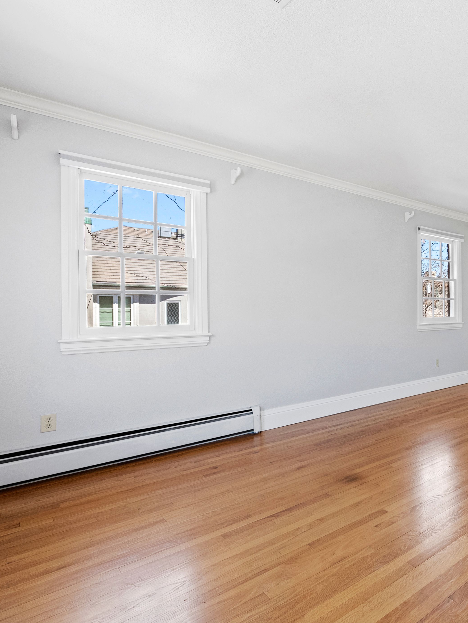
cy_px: 312
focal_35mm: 22
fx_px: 397
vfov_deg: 76.4
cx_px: 459
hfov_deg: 50.5
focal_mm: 15
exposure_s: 1/13
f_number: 8
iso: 640
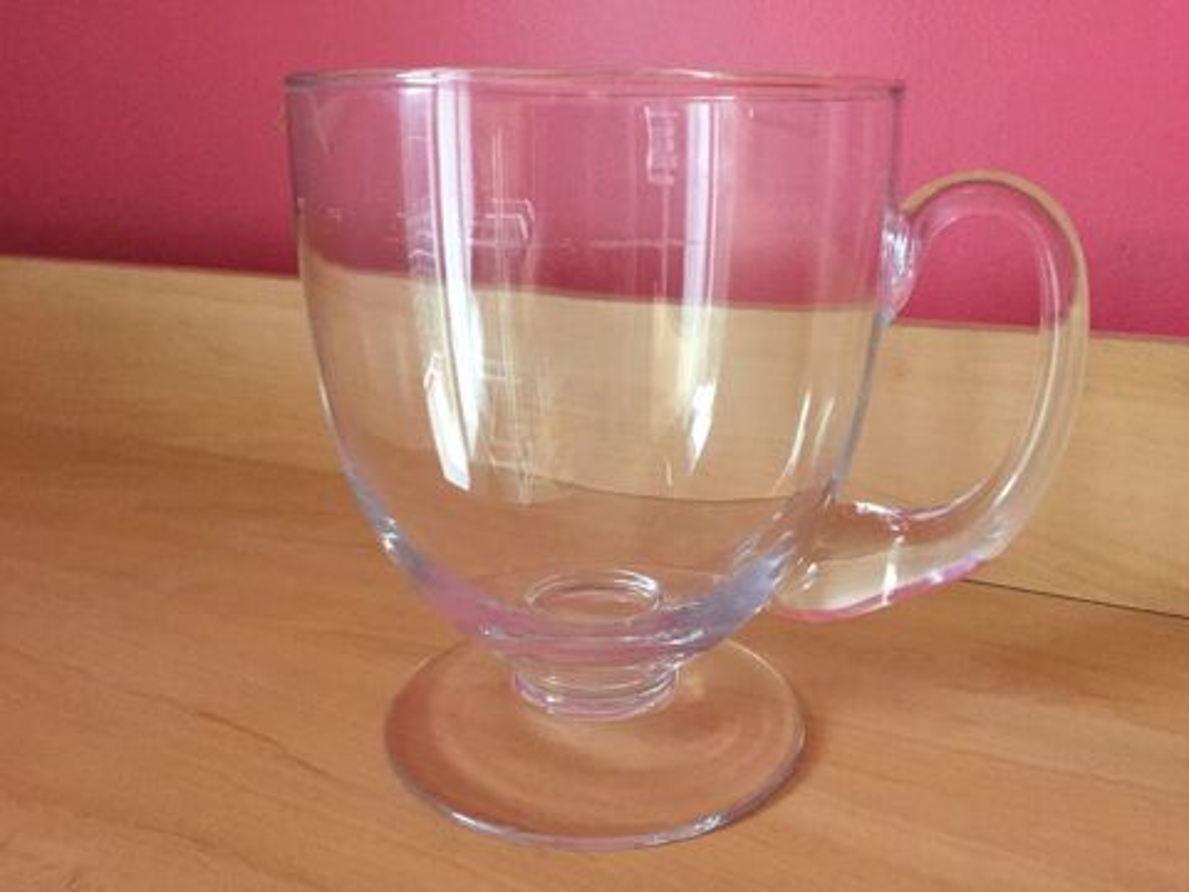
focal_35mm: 29
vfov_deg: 48.2
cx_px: 594
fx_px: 996
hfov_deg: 61.7
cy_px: 446
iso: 250
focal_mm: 4.15
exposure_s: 1/17
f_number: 2.2
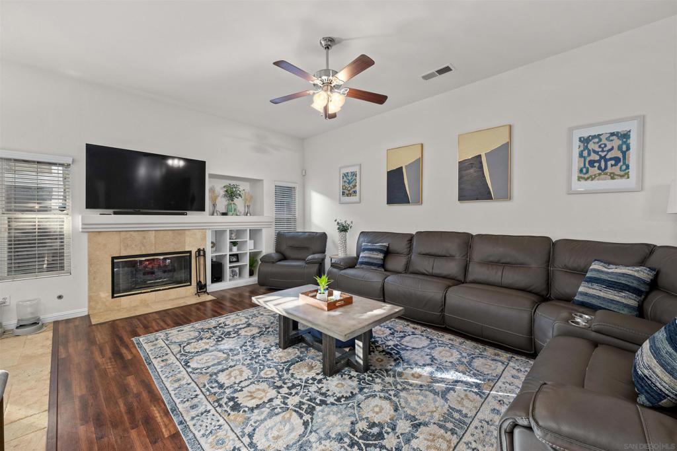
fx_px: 263
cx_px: 338
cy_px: 226
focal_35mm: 14
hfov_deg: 104.2
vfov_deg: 81.2
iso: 200
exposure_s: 1/3
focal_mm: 14
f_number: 6.3
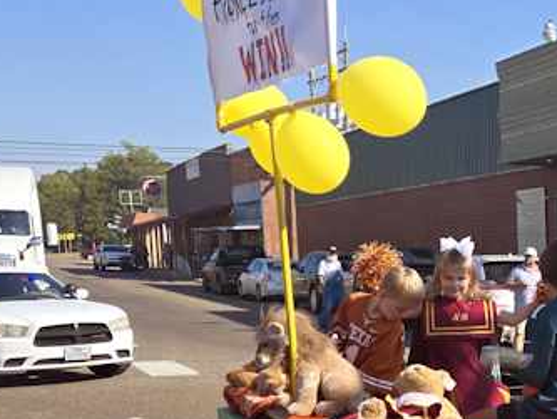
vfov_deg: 20.8
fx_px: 1111
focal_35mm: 69
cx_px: 651
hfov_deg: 25.5
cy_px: 399
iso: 25
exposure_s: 1/1584
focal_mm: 5.4
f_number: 1.8
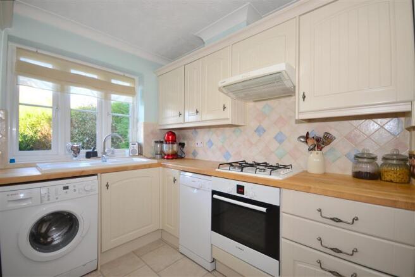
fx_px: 173
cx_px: 208
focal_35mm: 15
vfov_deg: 77.3
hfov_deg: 100.4
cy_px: 138
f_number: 5
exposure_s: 1/20
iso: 200
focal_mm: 10
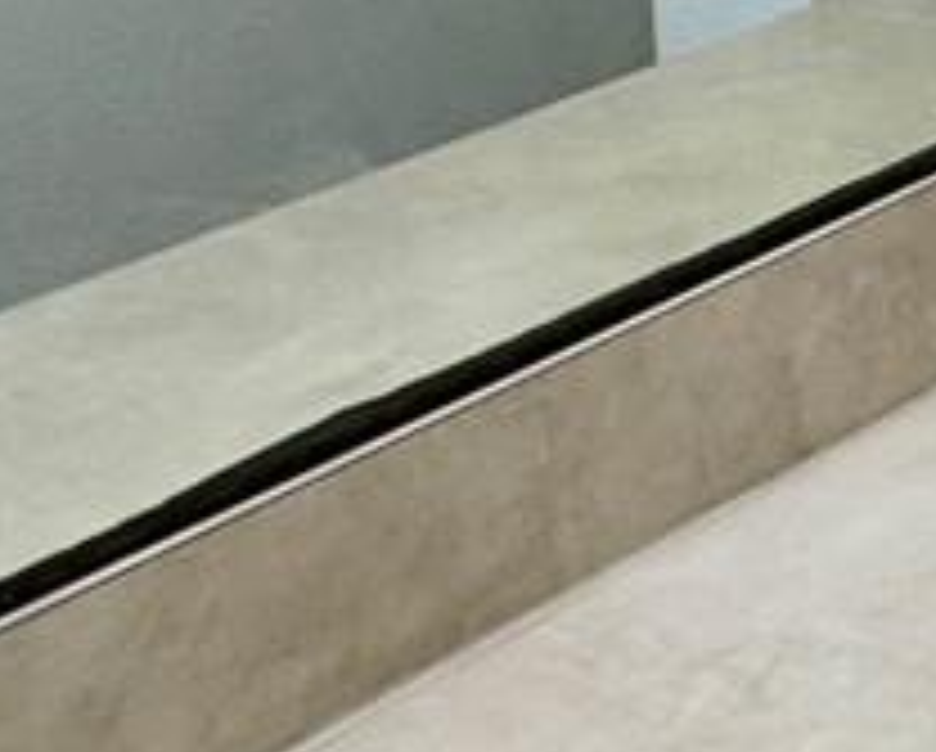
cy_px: -617
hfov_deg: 16.2
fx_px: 2913
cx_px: 1530
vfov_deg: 13.2
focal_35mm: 105
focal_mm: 2.22
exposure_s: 1/120
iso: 80
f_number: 2.2
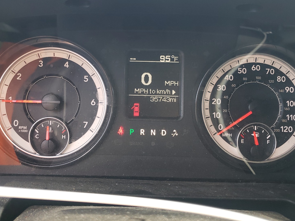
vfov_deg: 39.5
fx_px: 307
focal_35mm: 36
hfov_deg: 51.3
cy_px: 92
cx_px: 138
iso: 67
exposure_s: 1/120
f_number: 1.5
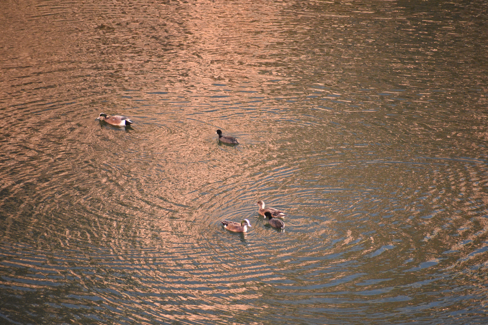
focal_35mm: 450
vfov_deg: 3.1
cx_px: 244
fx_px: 6100
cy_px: 162
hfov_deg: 4.6
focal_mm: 300
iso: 3200
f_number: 6.3
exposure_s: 1/1000
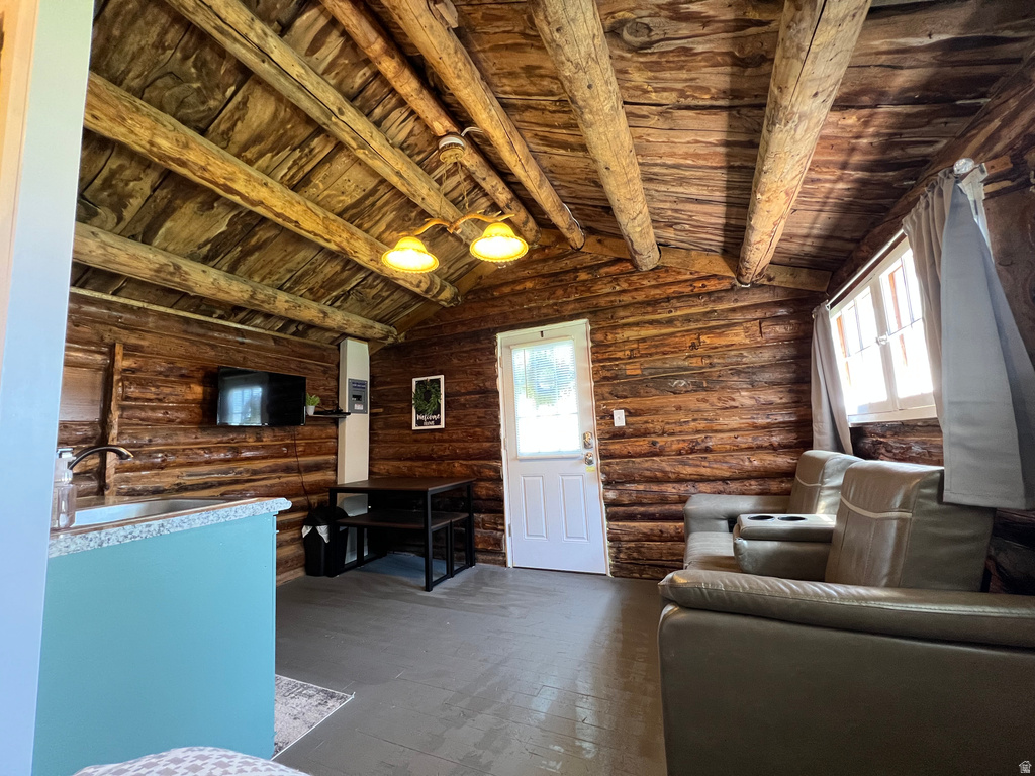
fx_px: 389
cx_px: 518
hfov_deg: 106.2
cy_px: 388
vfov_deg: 89.9
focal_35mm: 13
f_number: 1.8
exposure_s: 1/60
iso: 250
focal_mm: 1.57
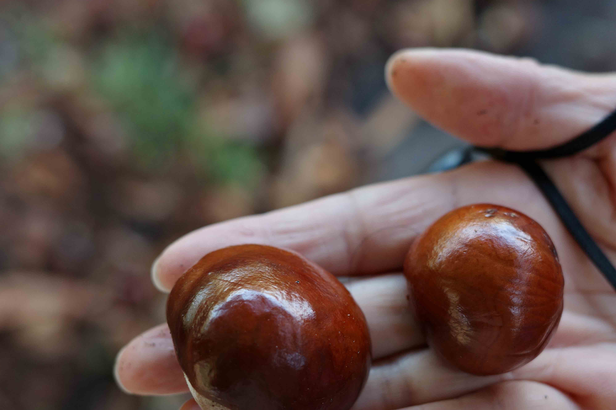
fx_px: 1027
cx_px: 332
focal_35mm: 60
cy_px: 237
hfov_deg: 33.4
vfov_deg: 22.6
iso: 200
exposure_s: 1/60
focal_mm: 26
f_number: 2.8
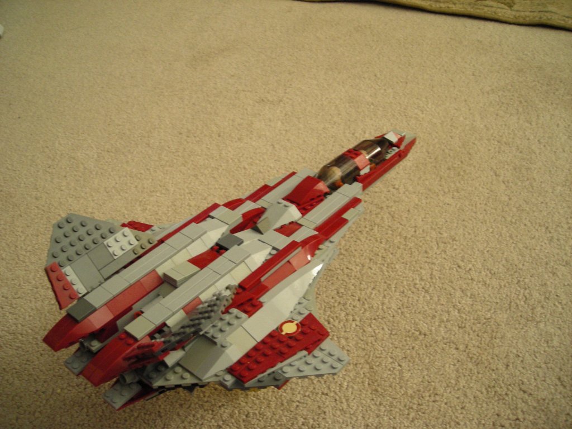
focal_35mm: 38
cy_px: 214
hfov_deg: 49.0
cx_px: 286
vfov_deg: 37.7
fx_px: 628
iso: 200
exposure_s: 1/9.2
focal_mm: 6.3
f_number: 3.2
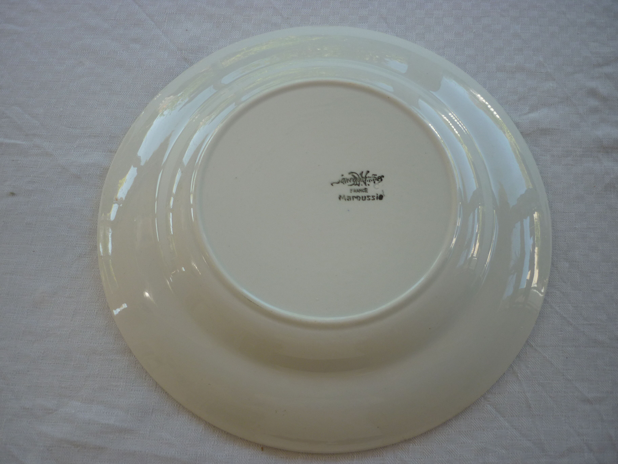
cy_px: 232
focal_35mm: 33
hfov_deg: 55.4
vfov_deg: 42.9
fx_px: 589
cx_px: 309
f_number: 2.8
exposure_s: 1/160
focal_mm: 5.5
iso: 80
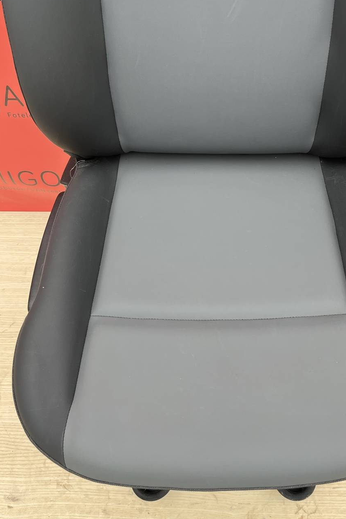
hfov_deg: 38.5
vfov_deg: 55.6
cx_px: 223
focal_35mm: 34
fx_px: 490
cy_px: 223
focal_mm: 5.1
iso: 50
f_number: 1.6
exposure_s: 1/537
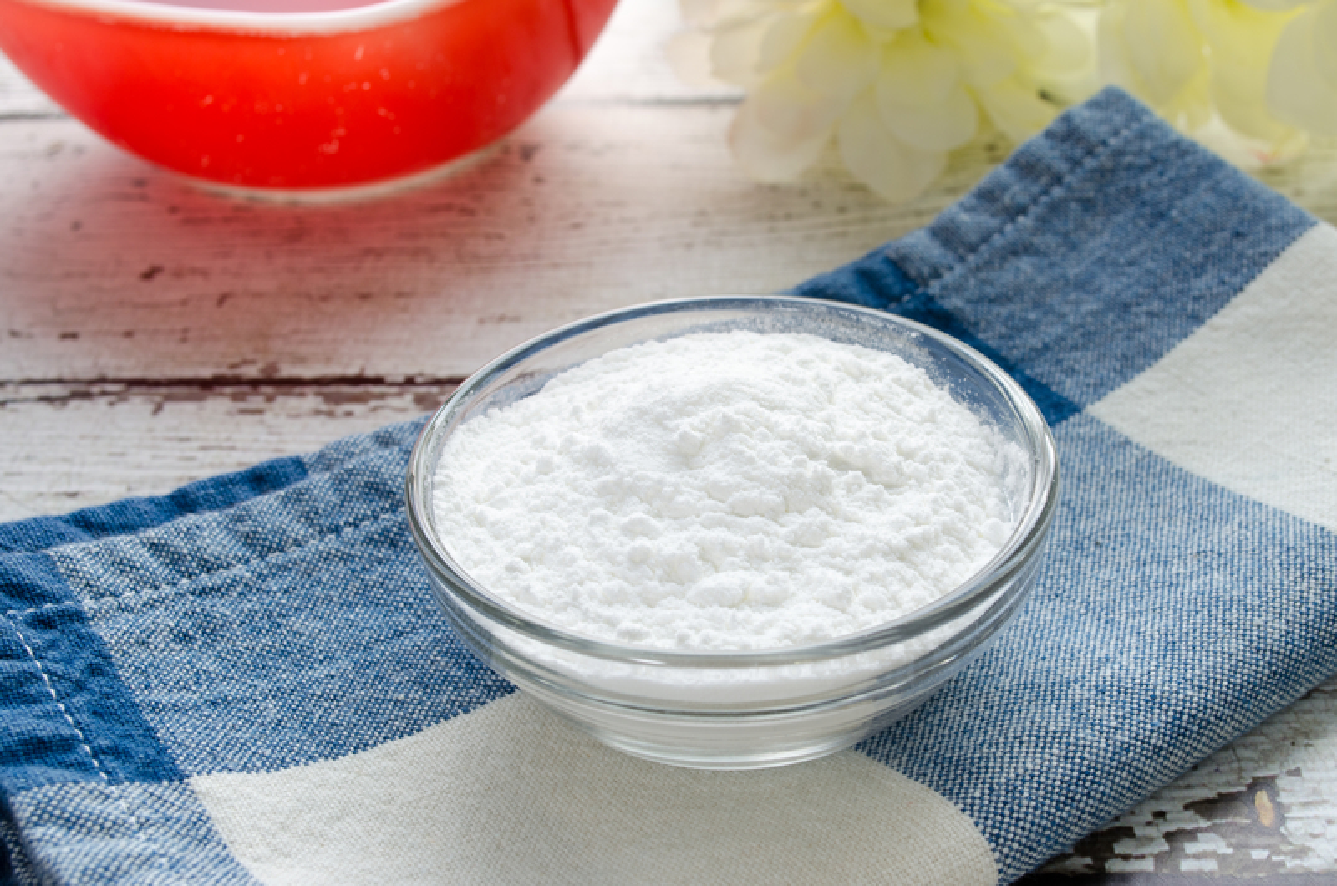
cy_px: 443
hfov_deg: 36.9
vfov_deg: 25.0
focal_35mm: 54
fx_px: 2001
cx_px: 668
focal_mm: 36
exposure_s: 1/1.67
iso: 100
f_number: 11
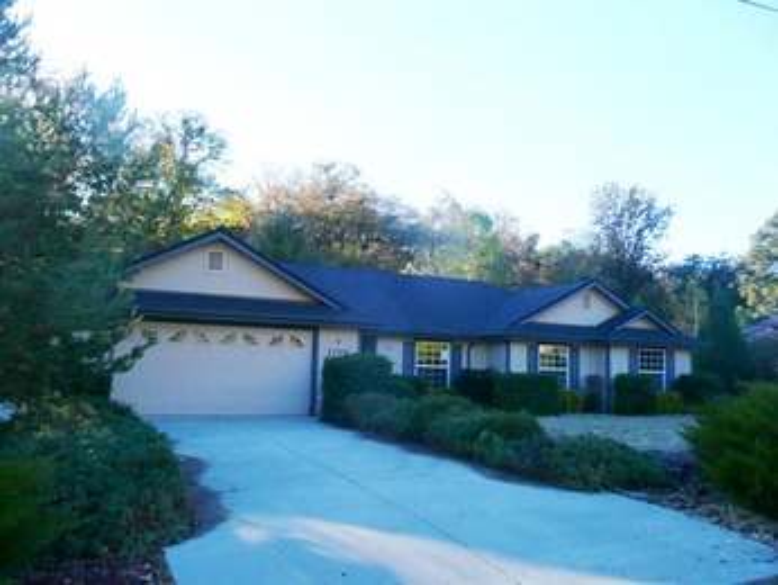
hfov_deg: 59.9
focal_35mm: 30
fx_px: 675
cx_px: 389
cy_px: 292
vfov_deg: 46.8
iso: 100
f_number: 3.4
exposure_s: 1/250
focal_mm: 4.9
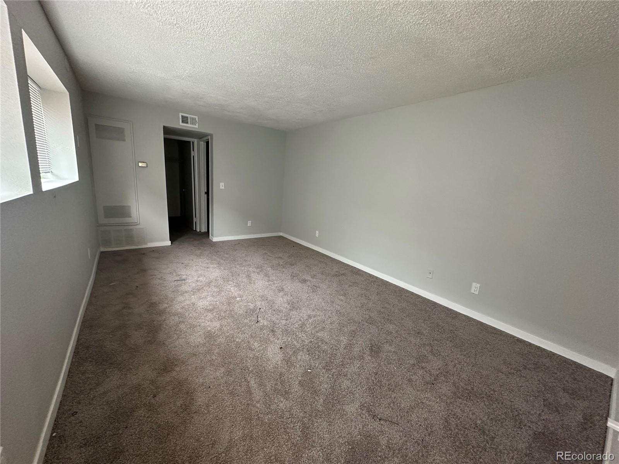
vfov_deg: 85.7
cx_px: 310
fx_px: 250
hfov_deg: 102.1
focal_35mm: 14
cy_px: 232
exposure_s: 1/60
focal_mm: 2.22
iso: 400
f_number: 2.2
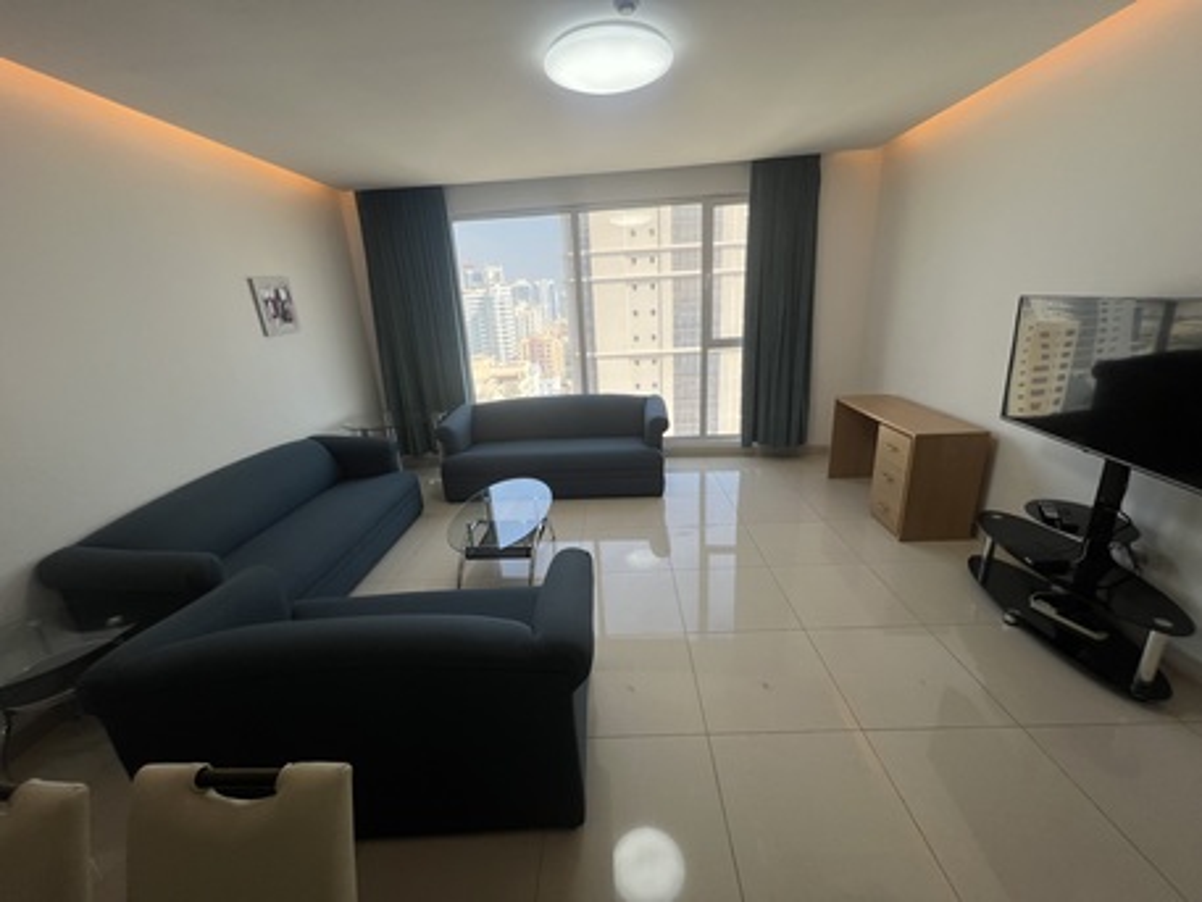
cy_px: 451
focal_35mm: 13
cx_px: 601
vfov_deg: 89.9
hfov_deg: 106.2
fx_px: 452
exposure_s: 1/126
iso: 32
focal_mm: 1.57
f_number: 1.8
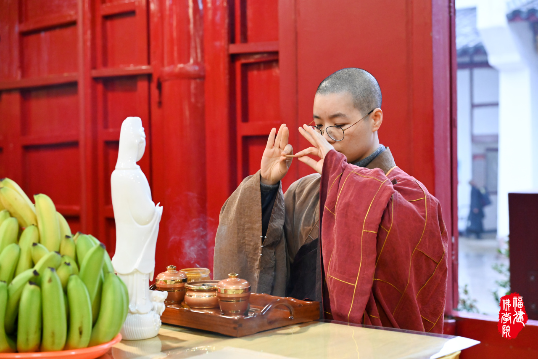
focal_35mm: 32
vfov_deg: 41.1
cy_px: 180
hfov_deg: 58.7
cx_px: 269
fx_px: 478
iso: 4000
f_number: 4
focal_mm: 32
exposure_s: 1/60
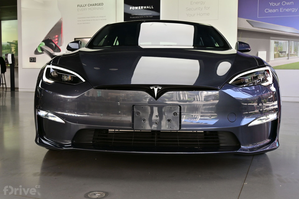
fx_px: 330
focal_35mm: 40
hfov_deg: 48.7
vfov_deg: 33.6
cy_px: 100
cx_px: 150
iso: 400
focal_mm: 26.5
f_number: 6.3
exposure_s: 1/160
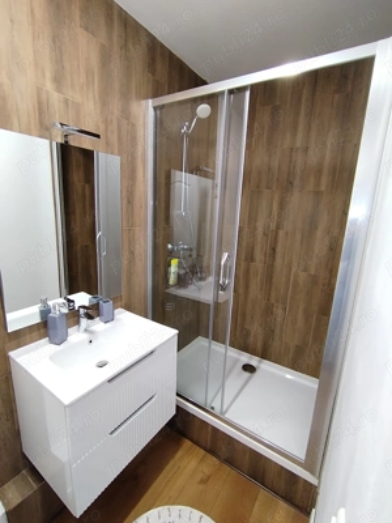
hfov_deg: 78.1
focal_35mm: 16
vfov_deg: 94.5
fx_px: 242
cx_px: 196
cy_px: 262
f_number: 2.2
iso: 411
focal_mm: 1.42
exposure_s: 1/33.3
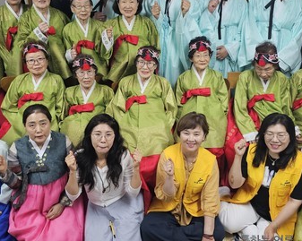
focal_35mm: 40
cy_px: 99
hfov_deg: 45.8
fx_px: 357
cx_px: 147
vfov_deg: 37.2
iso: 200
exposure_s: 1/120
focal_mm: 6.3
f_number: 1.7
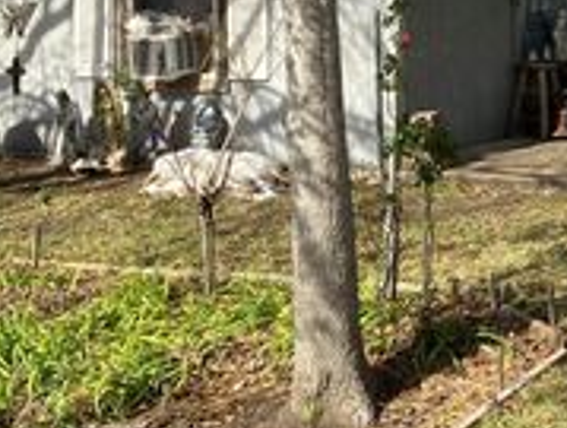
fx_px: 1280
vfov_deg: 18.3
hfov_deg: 22.4
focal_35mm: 78
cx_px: 738
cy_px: -33
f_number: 1.8
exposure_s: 1/1350
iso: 32
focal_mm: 3.99
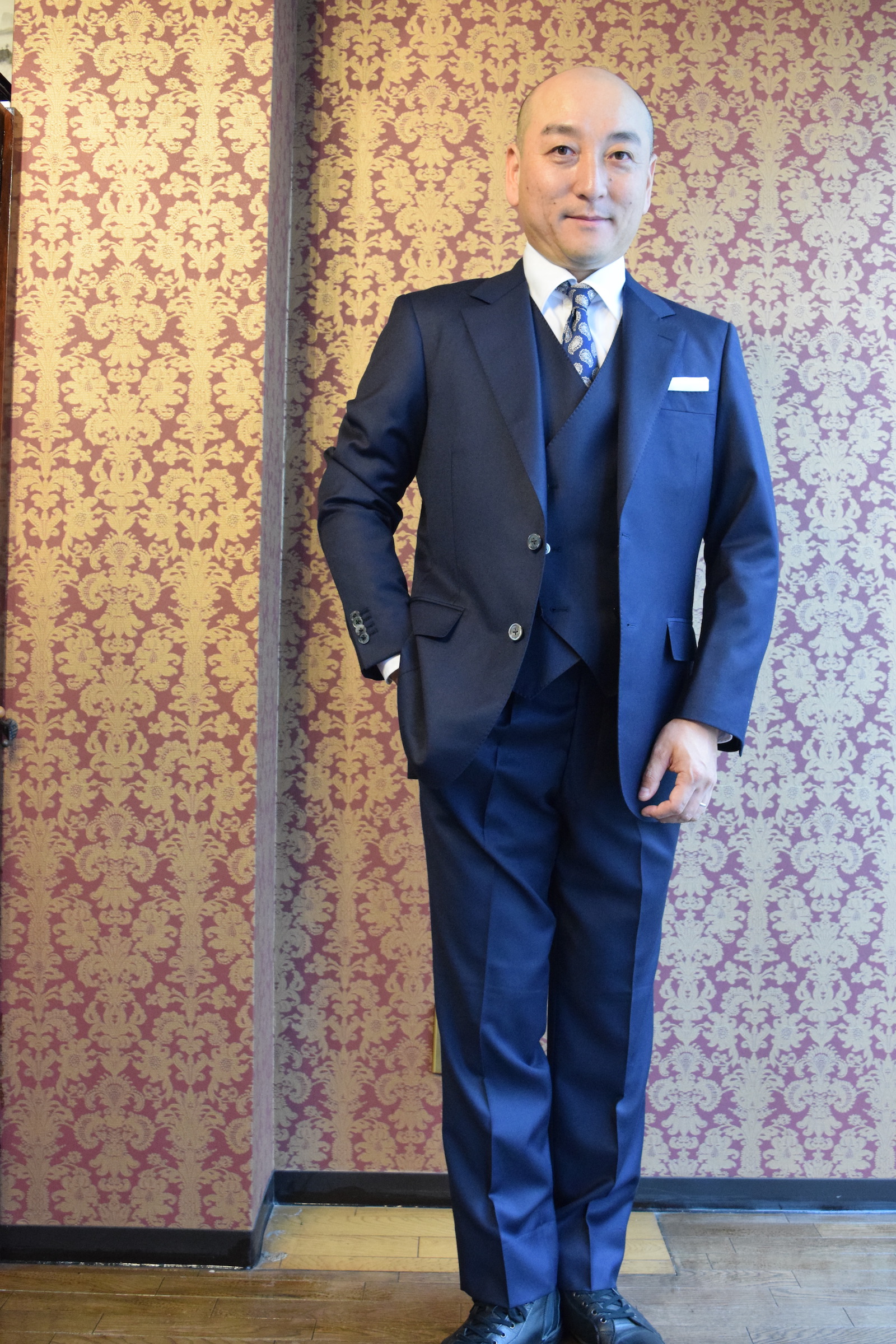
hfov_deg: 36.9
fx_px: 1344
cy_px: 672
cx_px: 448
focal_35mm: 36
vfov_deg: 53.1
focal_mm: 24
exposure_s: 1/40
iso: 4000
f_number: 5.6
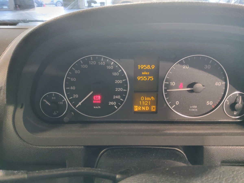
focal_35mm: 26
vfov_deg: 53.1
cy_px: 92
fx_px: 183
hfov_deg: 67.3
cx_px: 122
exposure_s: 1/40
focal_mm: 3.08
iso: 1000
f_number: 2
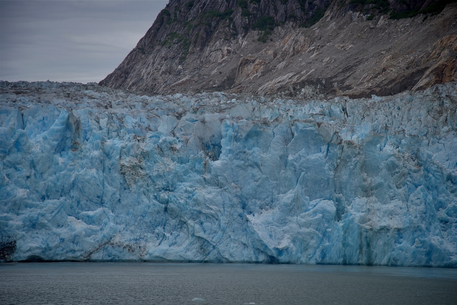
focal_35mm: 120
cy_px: 152
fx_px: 1524
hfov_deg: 17.1
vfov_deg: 11.4
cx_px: 228
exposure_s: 1/250
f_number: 5.6
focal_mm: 120
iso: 100
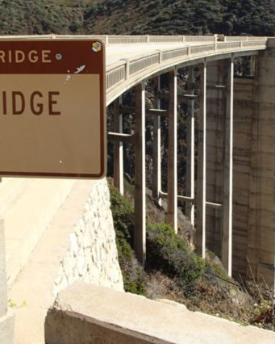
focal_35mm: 55
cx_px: 163
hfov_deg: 27.6
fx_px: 559
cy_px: 103
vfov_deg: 33.7
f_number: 4.1
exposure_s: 1/640
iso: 100
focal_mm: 5.4
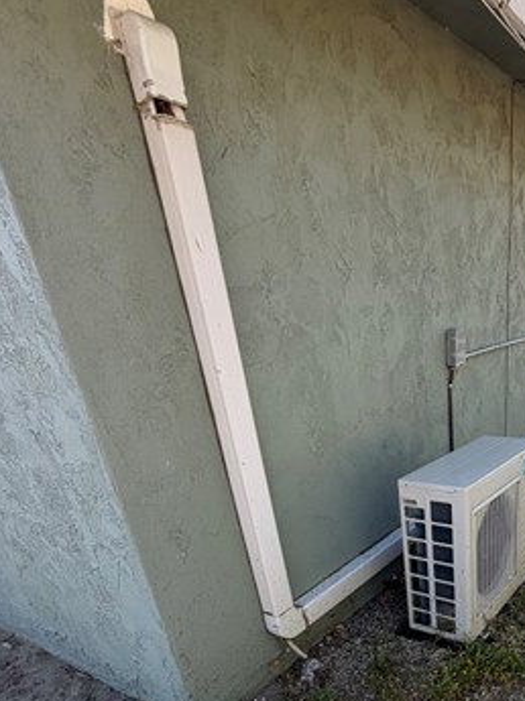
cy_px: 583
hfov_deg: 49.8
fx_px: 527
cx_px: 421
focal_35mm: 26
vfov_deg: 60.6
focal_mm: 2.22
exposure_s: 1/217
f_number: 2.2
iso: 50
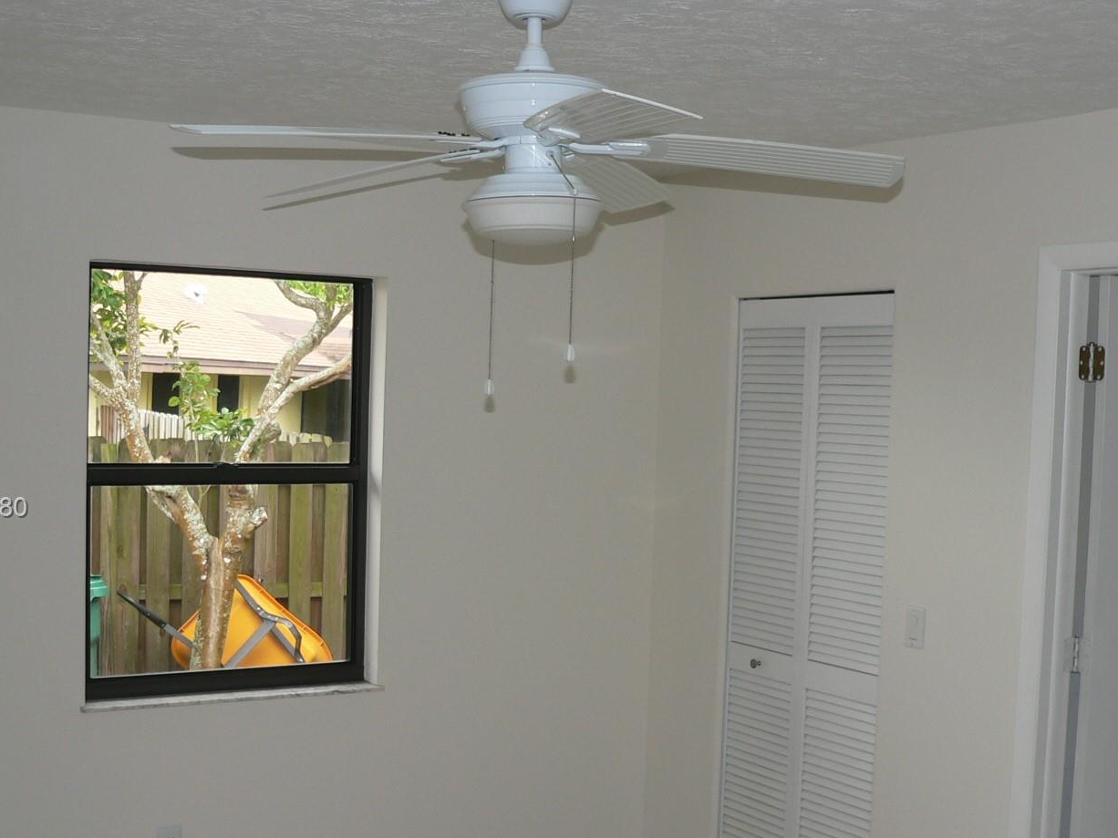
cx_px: 618
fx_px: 1518
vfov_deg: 30.8
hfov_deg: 40.4
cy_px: 509
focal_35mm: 47
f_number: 2.8
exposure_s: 1/60
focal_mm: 6
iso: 80
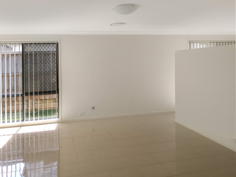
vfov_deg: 45.4
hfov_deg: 58.4
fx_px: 211
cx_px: 118
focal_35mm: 31
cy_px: 88
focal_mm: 3.3
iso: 25
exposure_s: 1/201
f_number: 2.4
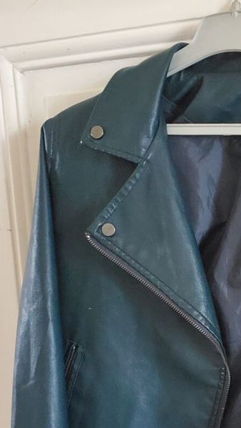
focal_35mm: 48
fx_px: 545
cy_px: 294
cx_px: 218
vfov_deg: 42.2
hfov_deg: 24.2
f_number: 2.4
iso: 1600
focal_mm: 4.3
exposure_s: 1/60
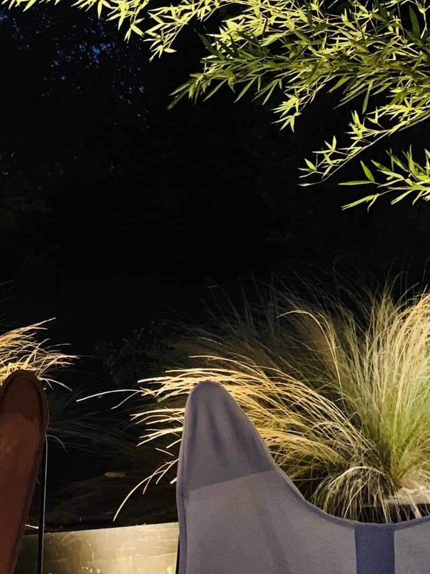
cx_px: -3
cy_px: 77
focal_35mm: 60
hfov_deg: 23.4
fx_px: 994
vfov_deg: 31.0
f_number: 1.8
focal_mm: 4.25
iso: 640
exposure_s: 1/17
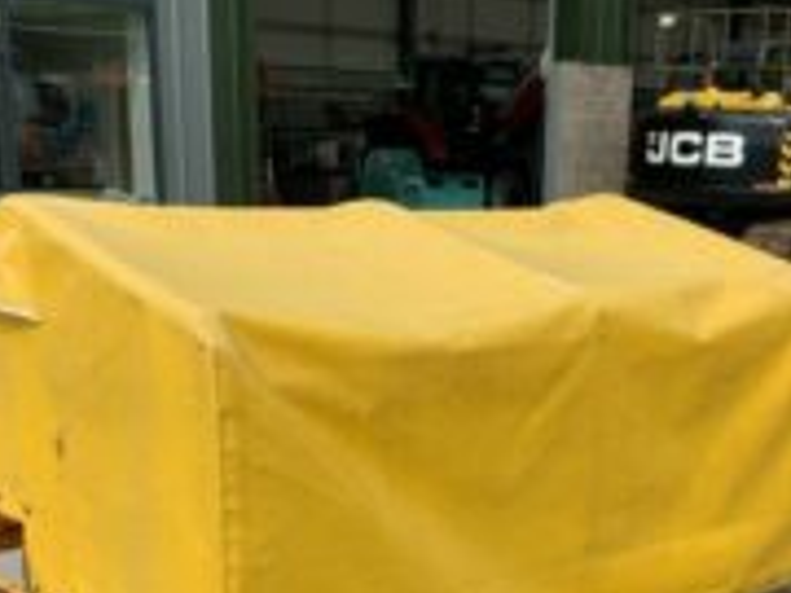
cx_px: 461
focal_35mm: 58
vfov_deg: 24.7
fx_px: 1325
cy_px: 505
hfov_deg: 33.2
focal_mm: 3
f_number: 1.8
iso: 16
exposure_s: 1/1076
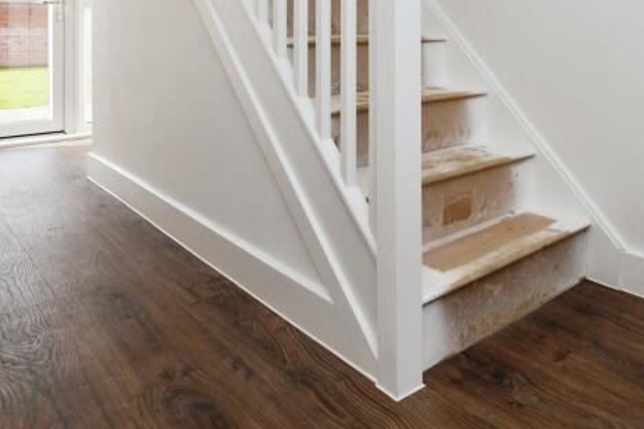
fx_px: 590
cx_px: 453
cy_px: 24
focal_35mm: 33
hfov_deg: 55.4
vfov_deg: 36.8
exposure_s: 1/160
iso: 800
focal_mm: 15
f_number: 10
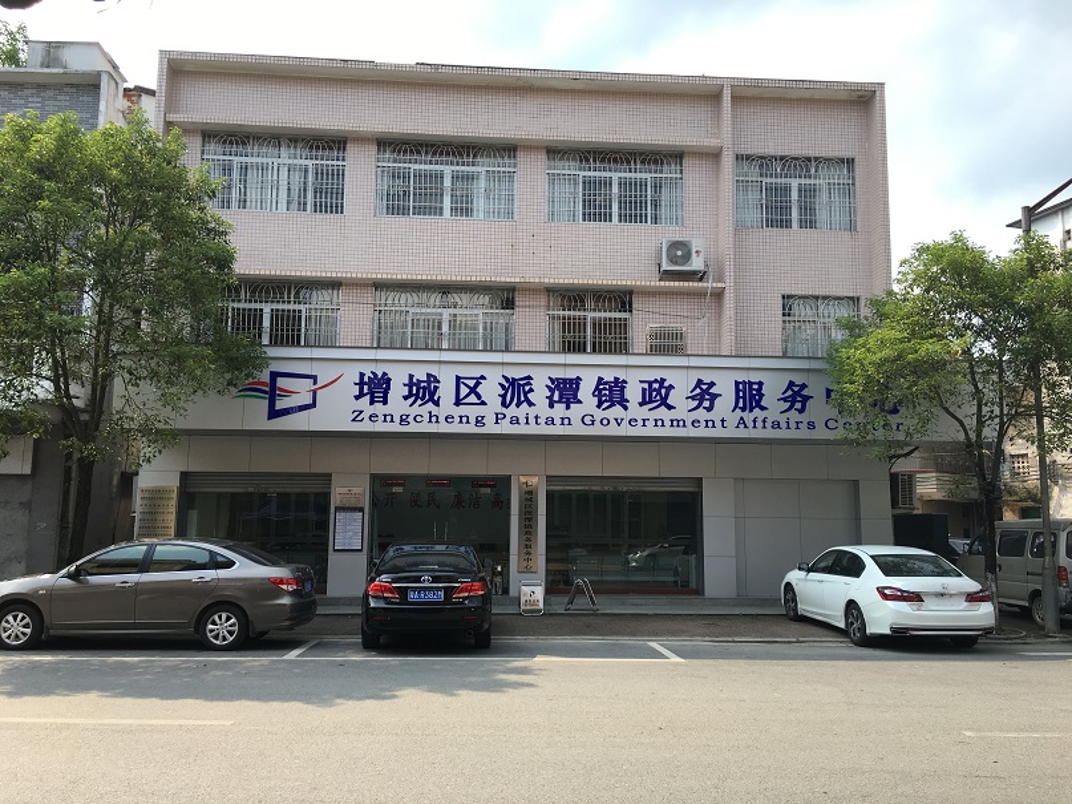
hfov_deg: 61.7
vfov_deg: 48.2
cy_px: 402
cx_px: 536
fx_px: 898
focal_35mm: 29
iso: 25
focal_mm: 4.15
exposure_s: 1/463
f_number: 2.2
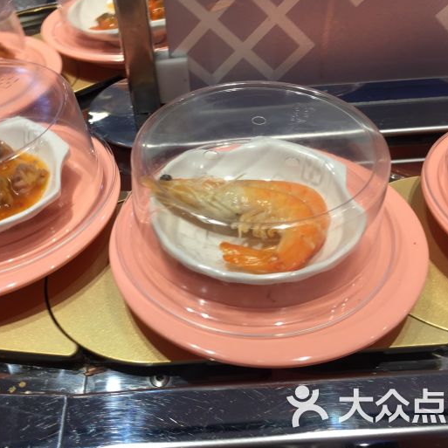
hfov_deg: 47.1
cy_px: 222
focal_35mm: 35
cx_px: 200
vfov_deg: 47.2
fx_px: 512
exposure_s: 1/50
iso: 40
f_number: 2.2
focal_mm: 4.15
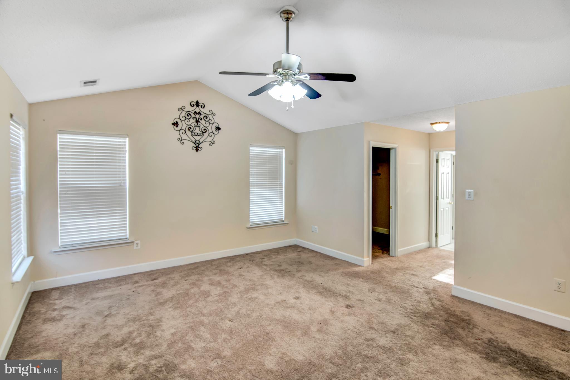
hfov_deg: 93.3
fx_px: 269
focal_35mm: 17
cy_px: 190
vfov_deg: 70.5
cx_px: 285
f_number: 9
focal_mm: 17
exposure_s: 1
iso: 200
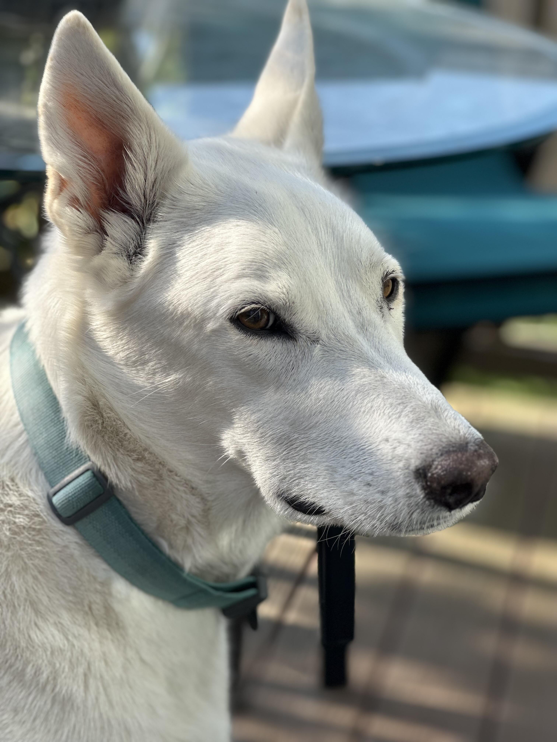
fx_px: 1652
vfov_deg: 25.3
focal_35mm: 77
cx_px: 278
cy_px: 371
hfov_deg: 19.1
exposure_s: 1/159
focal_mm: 9
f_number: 2.8
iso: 25
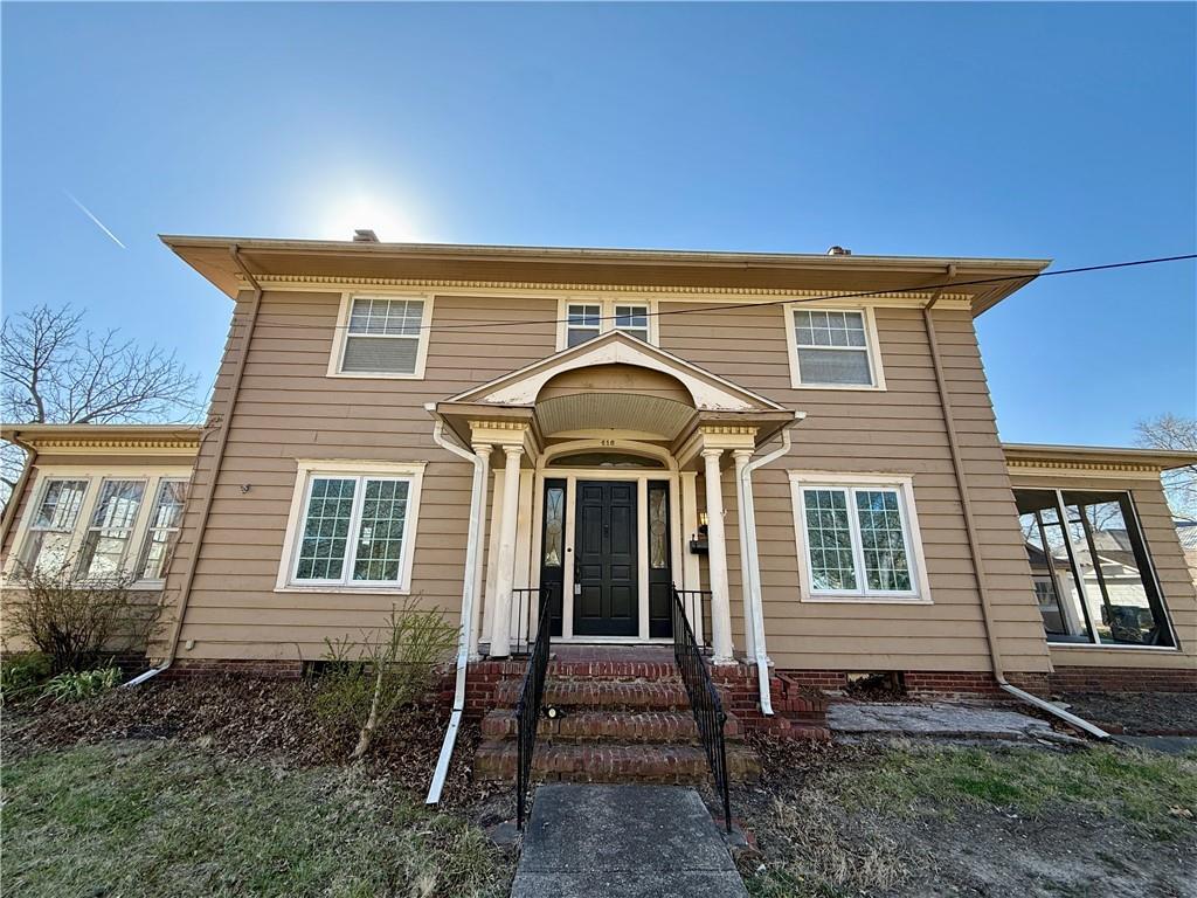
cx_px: 598
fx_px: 484
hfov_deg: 102.1
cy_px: 449
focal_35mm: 14
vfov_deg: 85.7
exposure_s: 1/522
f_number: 2.2
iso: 64
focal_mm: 2.22
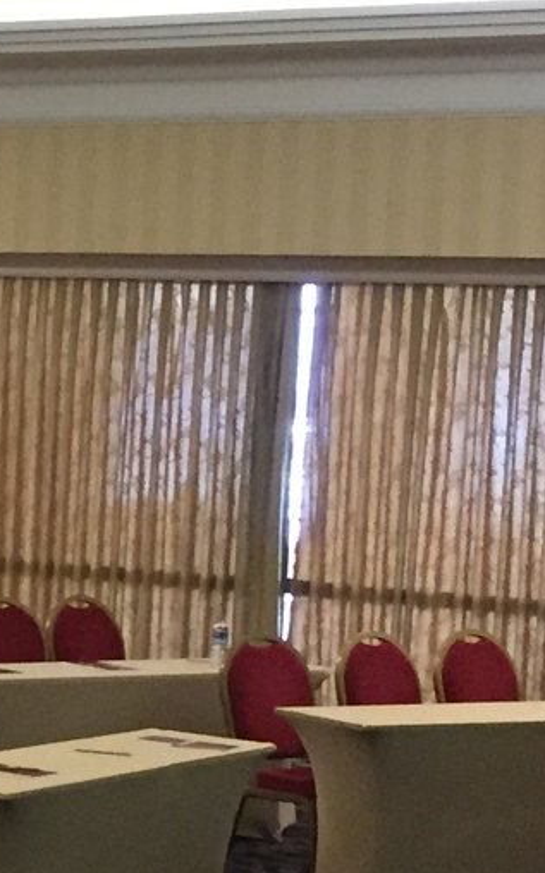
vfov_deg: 16.8
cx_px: -603
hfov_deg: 9.7
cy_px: 507
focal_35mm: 124
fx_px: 2950
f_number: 2.2
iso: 250
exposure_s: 1/17
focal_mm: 4.15
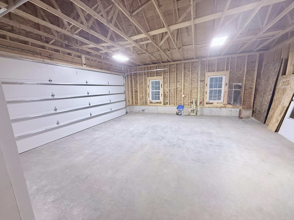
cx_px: 147
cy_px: 110
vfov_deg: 85.7
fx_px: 119
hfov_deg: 102.1
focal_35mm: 14
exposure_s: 1/120
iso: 160
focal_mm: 2.22
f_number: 2.2
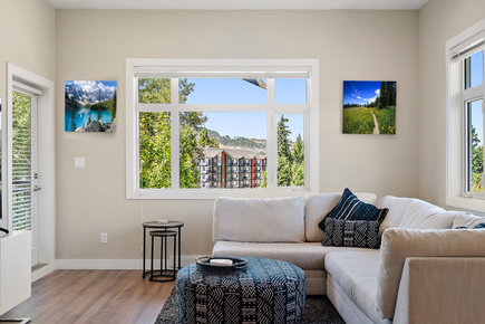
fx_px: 471
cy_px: 162
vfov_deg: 37.9
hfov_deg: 54.4
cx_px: 242
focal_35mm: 35
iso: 320
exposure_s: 1/15
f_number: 7.1
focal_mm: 35
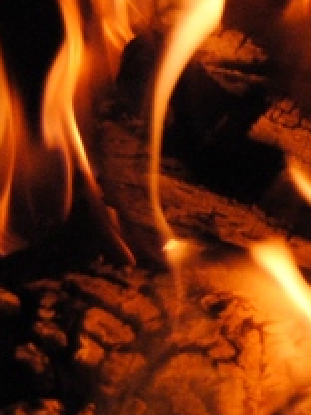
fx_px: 3390
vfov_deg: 7.0
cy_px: -3
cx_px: 690
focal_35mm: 283
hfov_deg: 5.1
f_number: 4.5
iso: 800
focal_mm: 34
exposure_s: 1/200
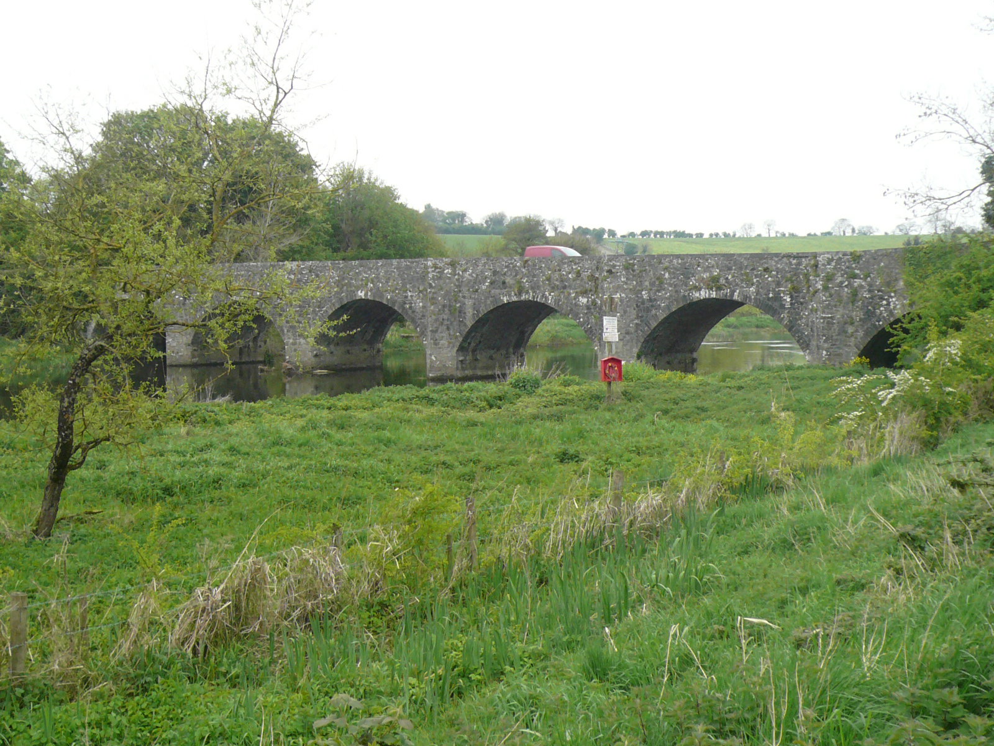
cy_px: 373
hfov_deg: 42.1
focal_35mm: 45
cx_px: 497
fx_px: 1292
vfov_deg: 32.2
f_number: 2.9
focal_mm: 4.9
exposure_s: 1/160
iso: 100
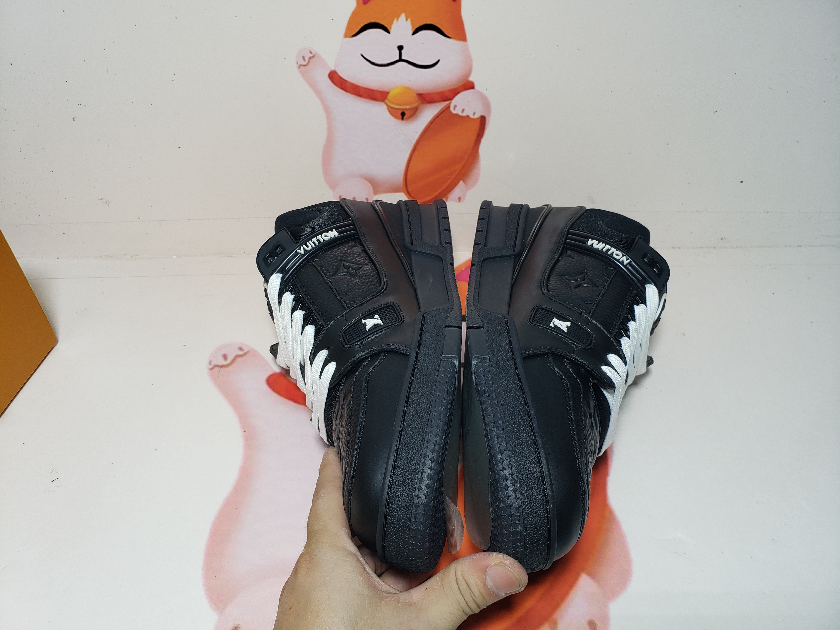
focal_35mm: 26
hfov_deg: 67.3
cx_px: 420
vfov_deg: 53.1
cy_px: 315
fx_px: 631
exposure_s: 1/173
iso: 50
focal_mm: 4.3
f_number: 2.4
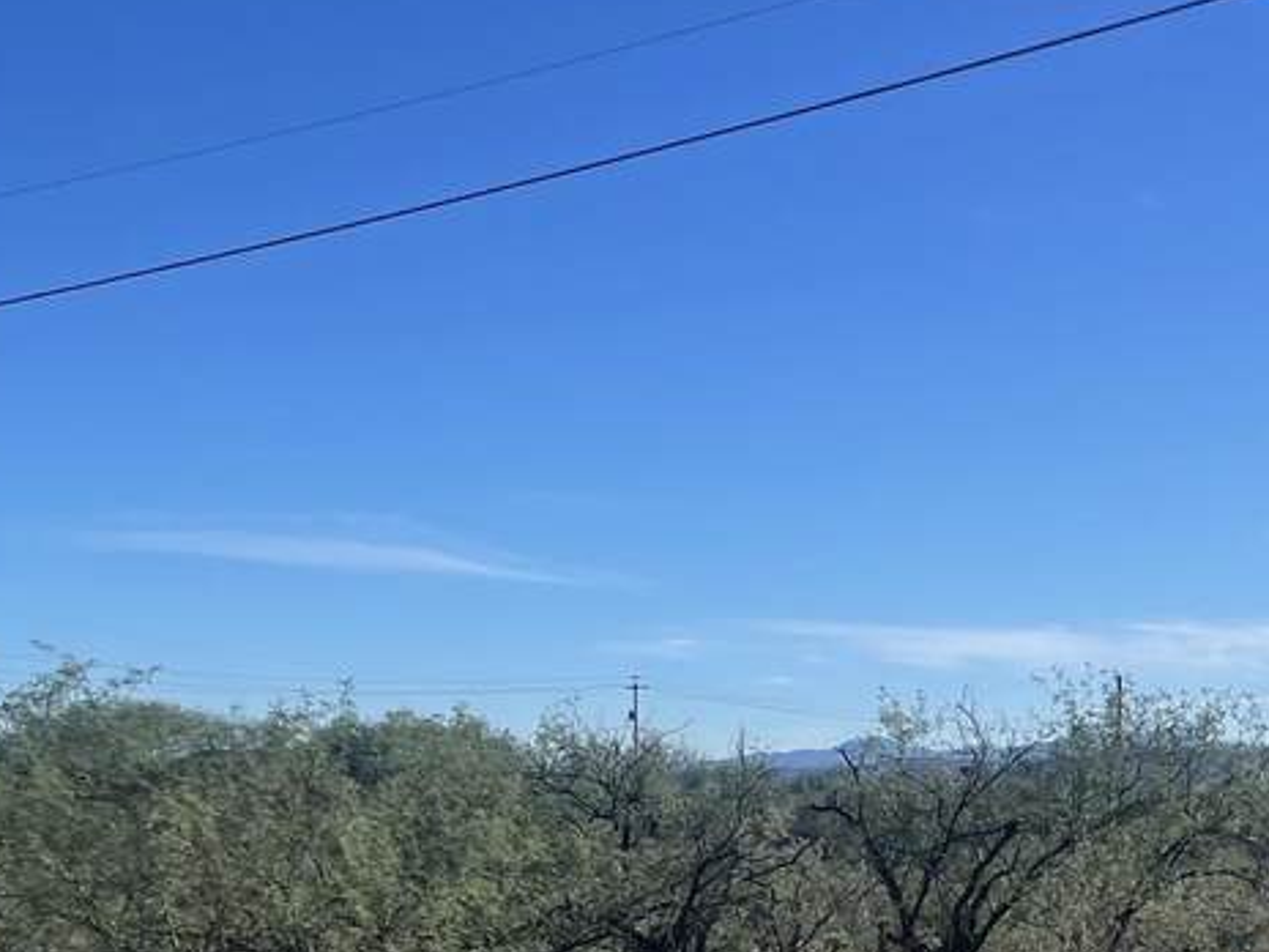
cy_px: 881
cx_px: 1406
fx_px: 2529
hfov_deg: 26.0
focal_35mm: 69
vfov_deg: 20.8
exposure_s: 1/4348
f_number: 1.6
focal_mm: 5.1
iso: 32
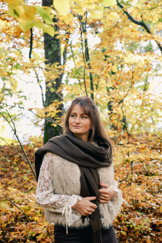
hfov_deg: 19.1
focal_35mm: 71
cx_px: 81
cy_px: 120
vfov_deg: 28.3
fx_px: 482
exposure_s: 1/60
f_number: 3.2
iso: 100
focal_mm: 46.9
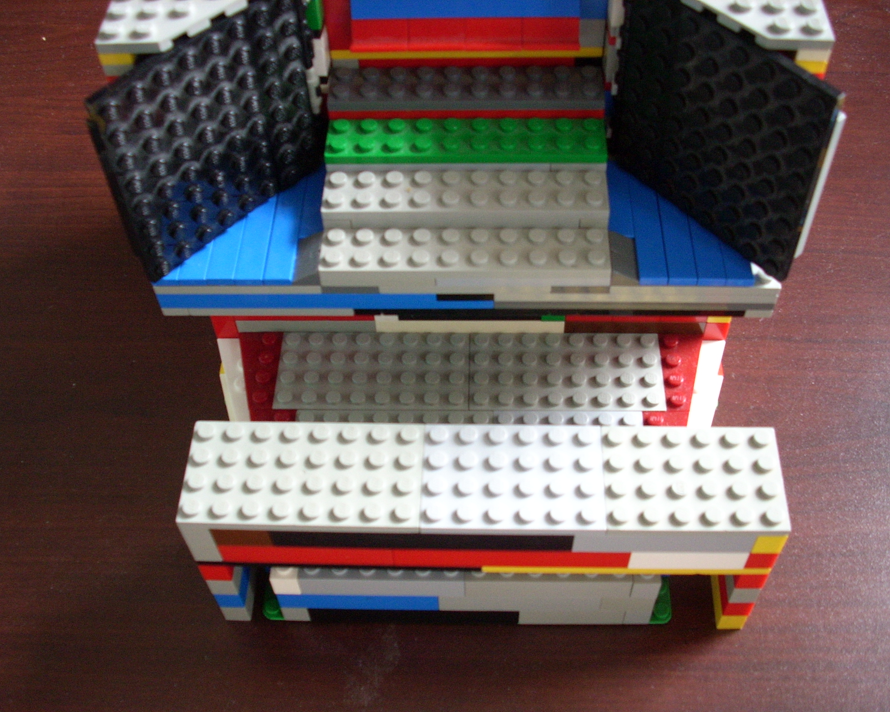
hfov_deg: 46.8
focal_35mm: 39
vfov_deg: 38.2
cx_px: 463
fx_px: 1027
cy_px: 360
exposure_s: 1/13.5
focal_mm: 6.2
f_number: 2.8
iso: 200
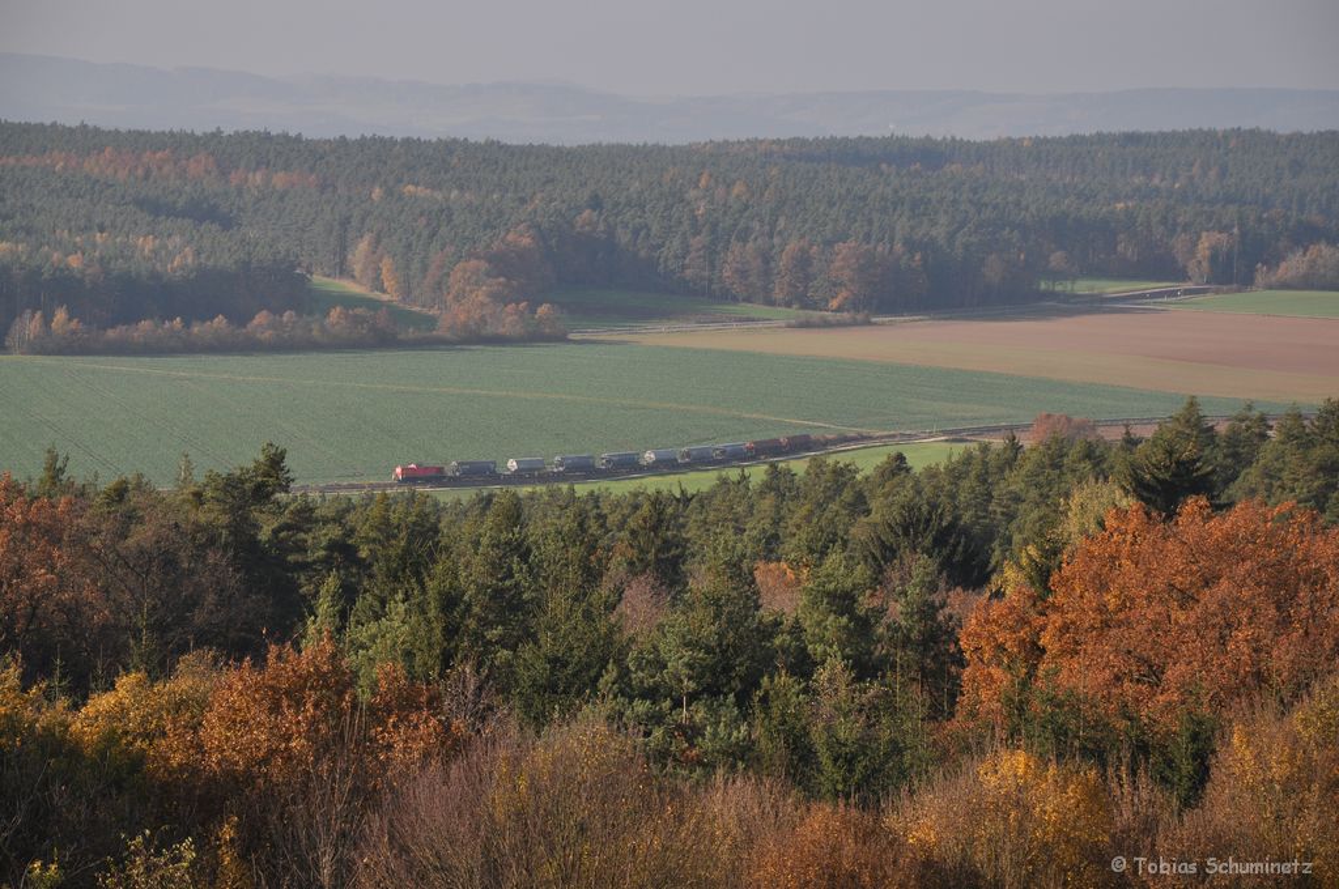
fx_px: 5461
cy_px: 444
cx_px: 670
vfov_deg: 9.3
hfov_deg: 14.0
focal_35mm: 147
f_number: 9
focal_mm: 98
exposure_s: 1/500
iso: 200
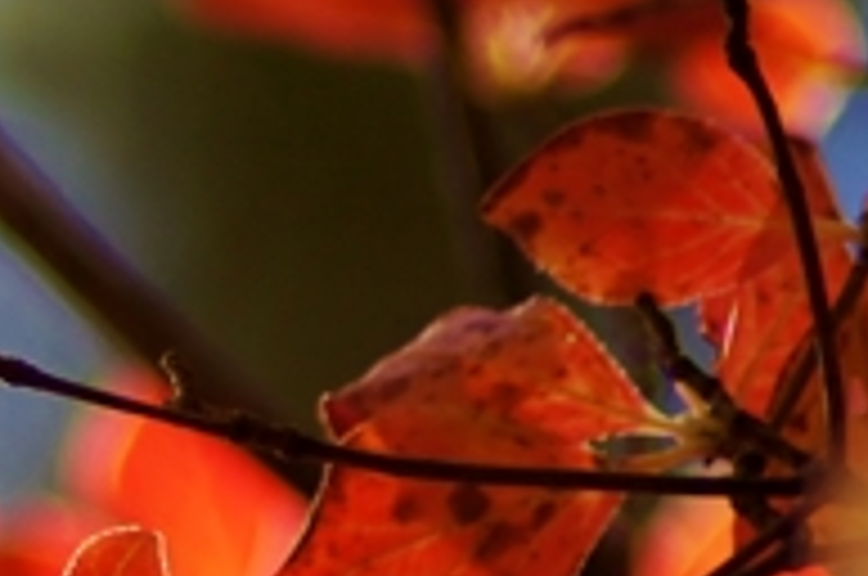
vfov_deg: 1.0
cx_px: -639
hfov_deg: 1.4
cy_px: 171
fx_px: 34421
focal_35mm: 1430
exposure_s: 1/320
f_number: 4.5
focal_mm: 180
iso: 200
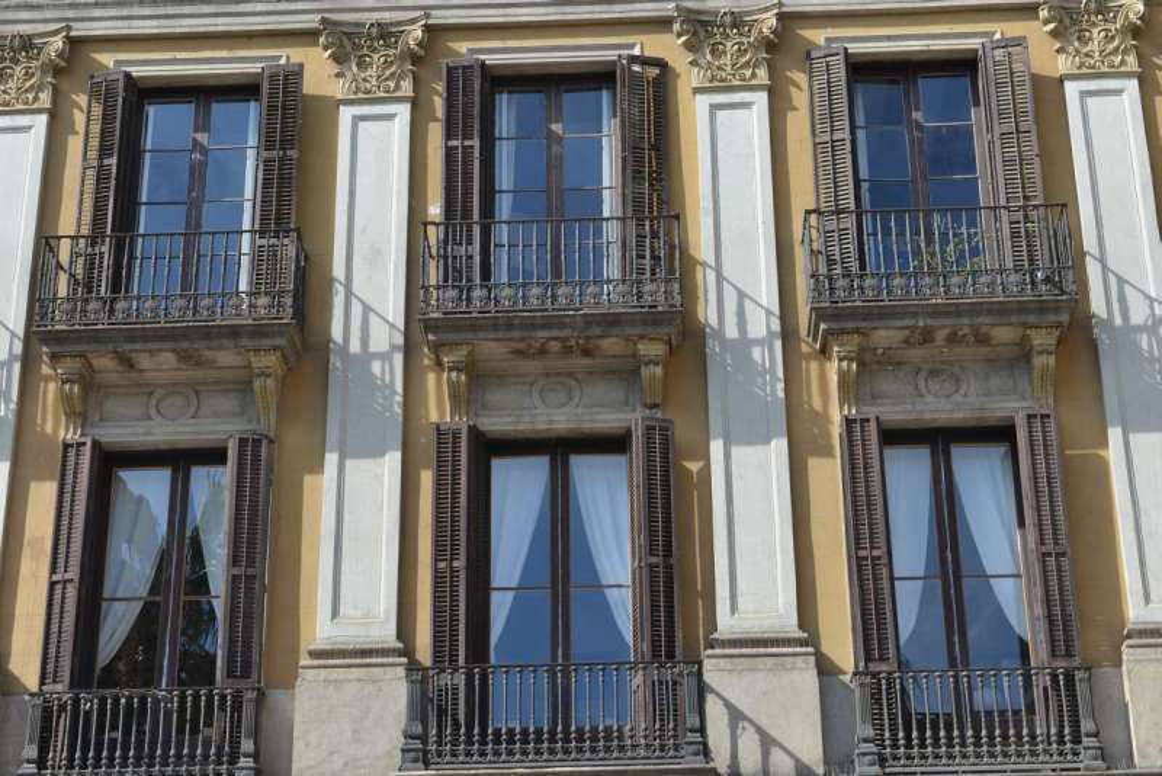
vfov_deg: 19.5
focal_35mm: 70
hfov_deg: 28.8
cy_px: 388
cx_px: 581
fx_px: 2260
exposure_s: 1/100
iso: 400
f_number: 11
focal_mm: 70
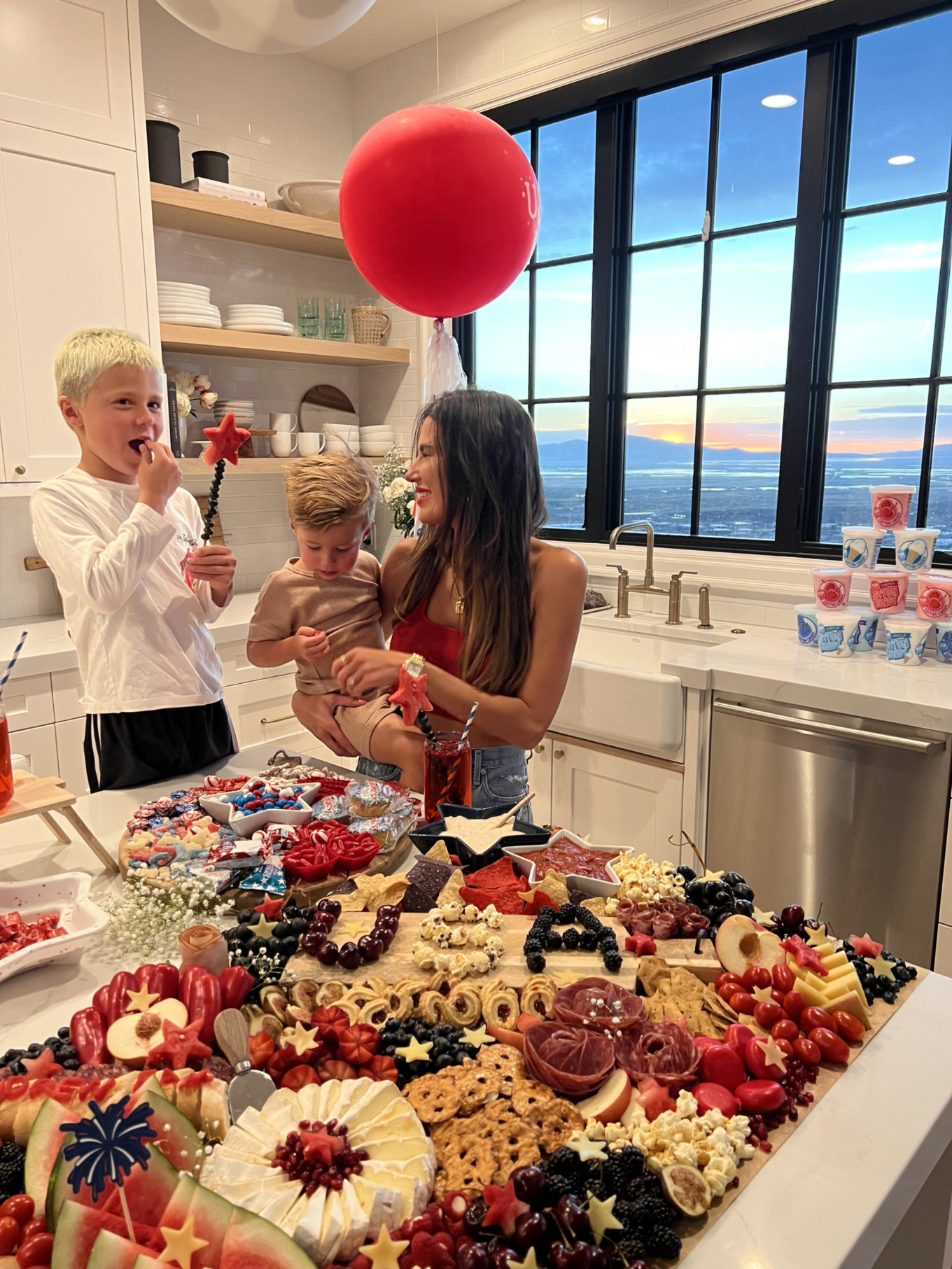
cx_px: 476
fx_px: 953
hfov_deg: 53.1
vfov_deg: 67.3
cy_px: 634
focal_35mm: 26
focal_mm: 5.7
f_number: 1.5
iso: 100
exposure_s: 1/60
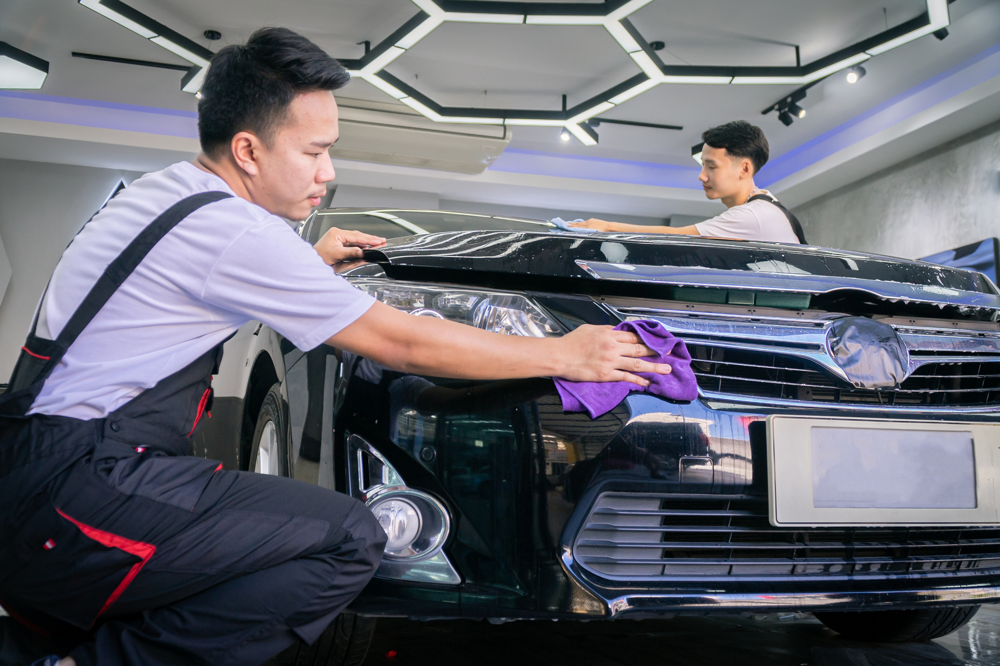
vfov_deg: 40.0
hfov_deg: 57.2
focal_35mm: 33
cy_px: 333
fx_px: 917
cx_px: 500
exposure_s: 1/160
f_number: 4
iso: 250
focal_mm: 22
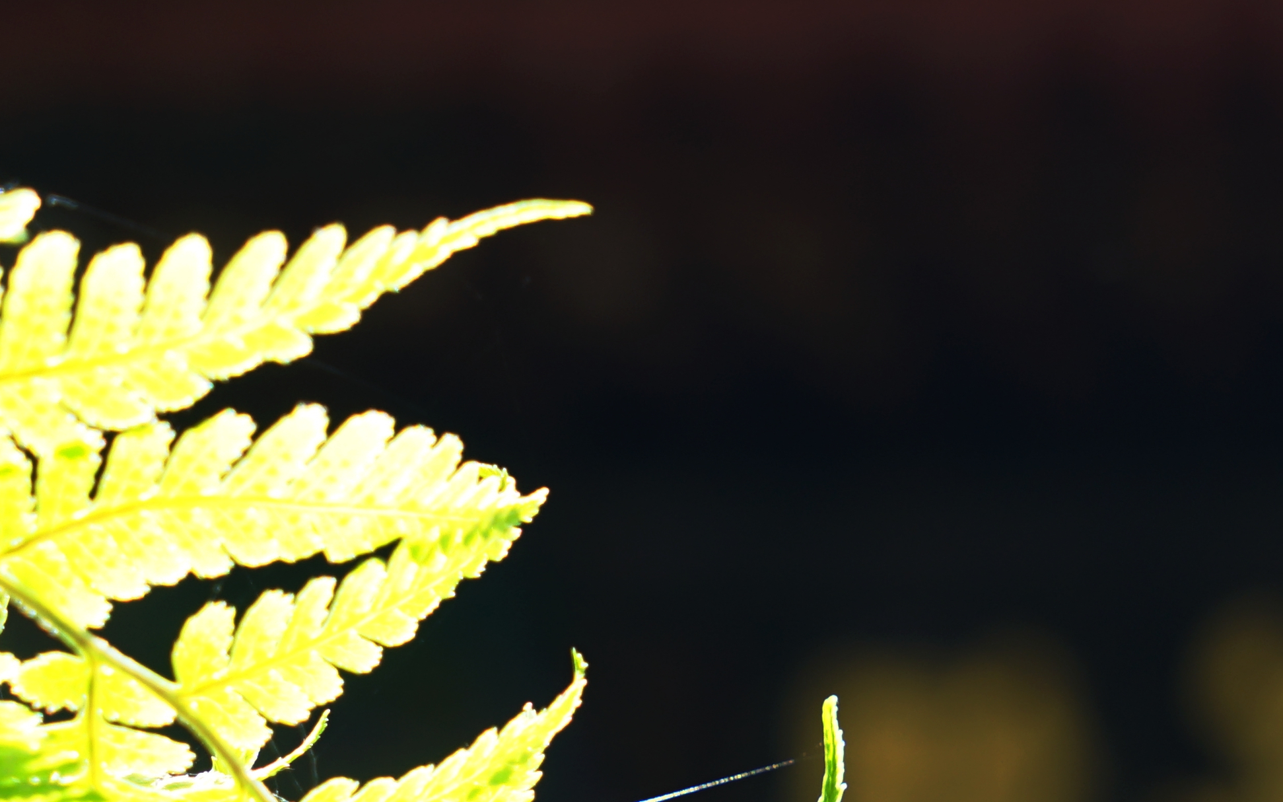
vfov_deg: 6.8
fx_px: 6713
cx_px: 752
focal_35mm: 192
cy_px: 864
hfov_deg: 10.9
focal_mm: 61
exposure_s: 1/40
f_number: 6.3
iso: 125
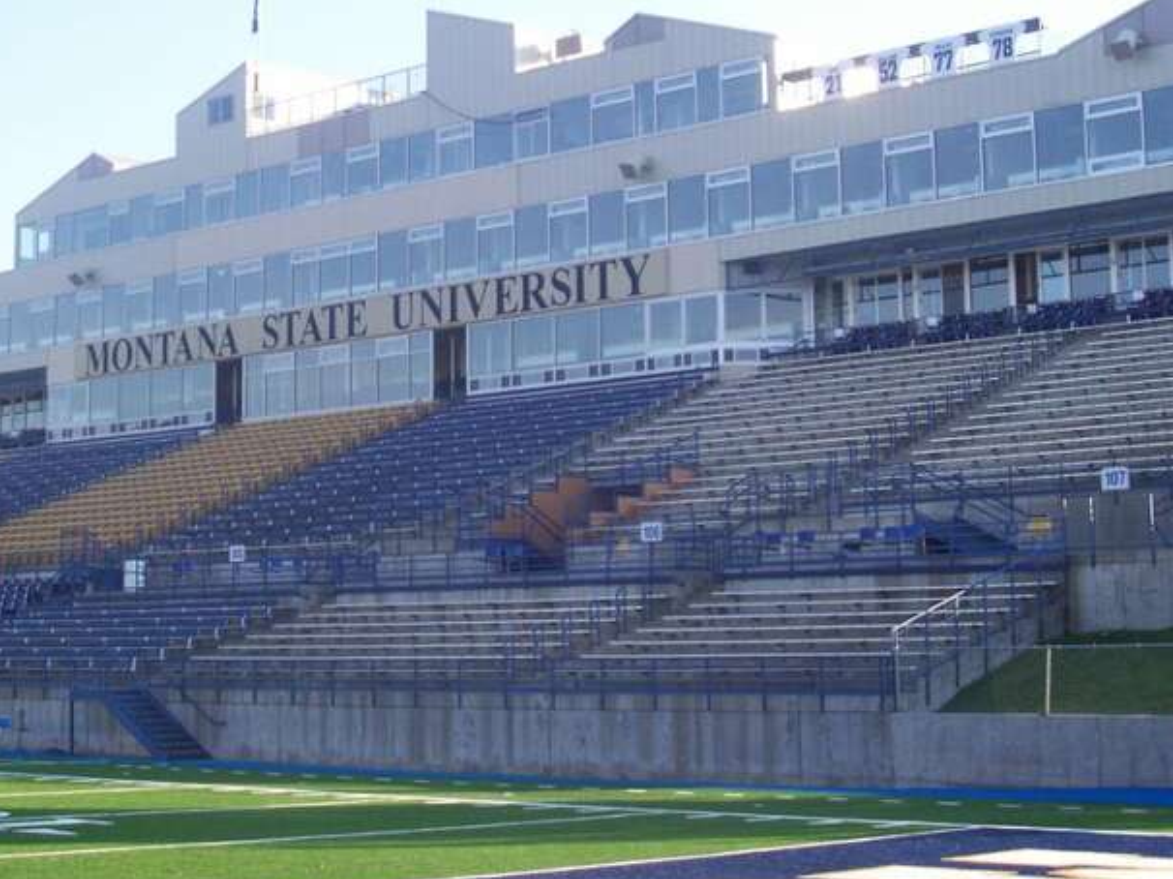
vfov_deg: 21.0
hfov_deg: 27.7
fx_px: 2371
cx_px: 414
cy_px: 331
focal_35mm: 70
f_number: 3.2
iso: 80
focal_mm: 8.7
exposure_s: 1/319
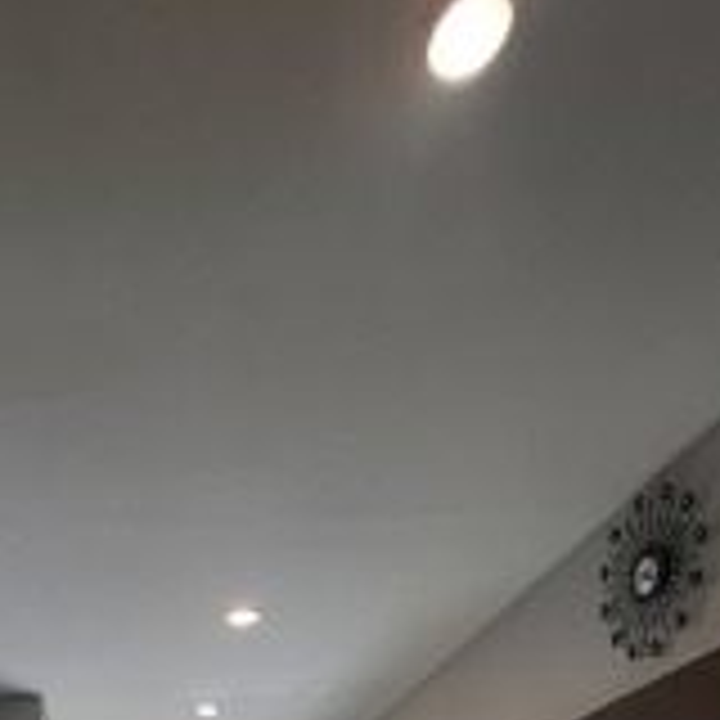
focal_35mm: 33
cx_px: 52
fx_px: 777
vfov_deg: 36.7
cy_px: 886
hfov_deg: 44.5
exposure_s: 1/60
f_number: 2.2
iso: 40
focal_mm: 1.74
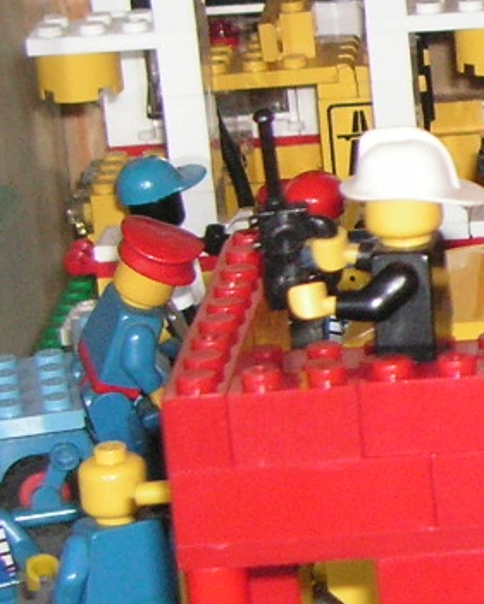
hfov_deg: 6.6
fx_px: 3902
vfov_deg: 8.9
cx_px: 1325
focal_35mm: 218
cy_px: 232
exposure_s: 1/45
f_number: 3.6
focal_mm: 8.2
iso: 160
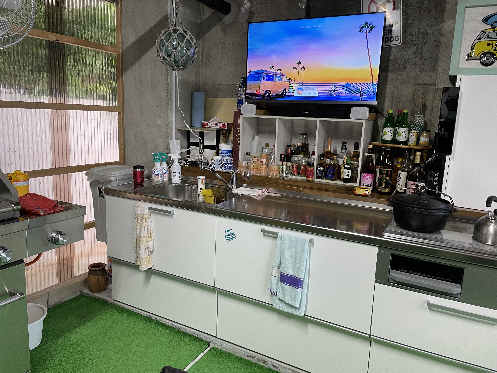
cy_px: 186
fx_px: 373
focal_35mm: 26
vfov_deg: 53.1
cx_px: 248
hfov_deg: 67.3
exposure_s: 1/60
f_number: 1.6
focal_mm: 4.2
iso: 100
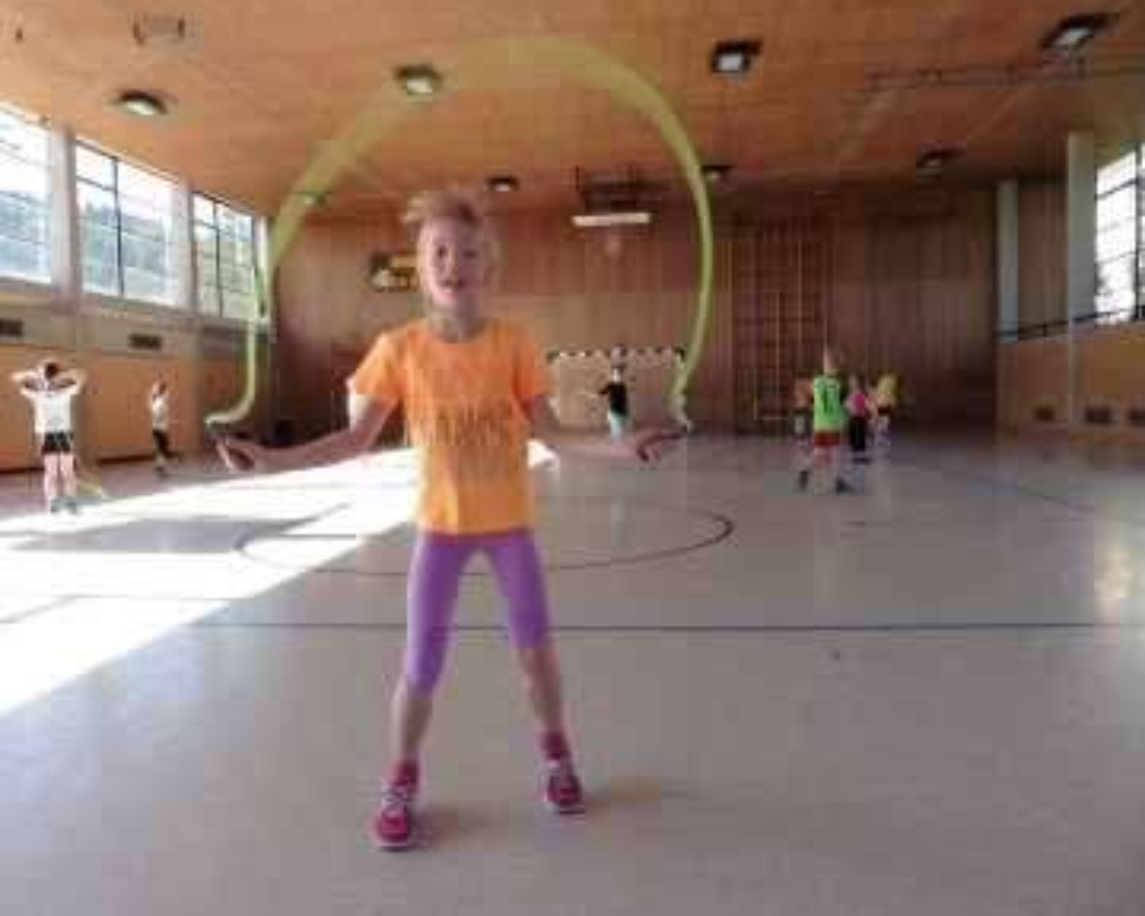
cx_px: 534
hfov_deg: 66.0
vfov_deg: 54.9
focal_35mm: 26
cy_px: 464
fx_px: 881
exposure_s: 1/160
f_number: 4
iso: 100
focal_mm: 4.3
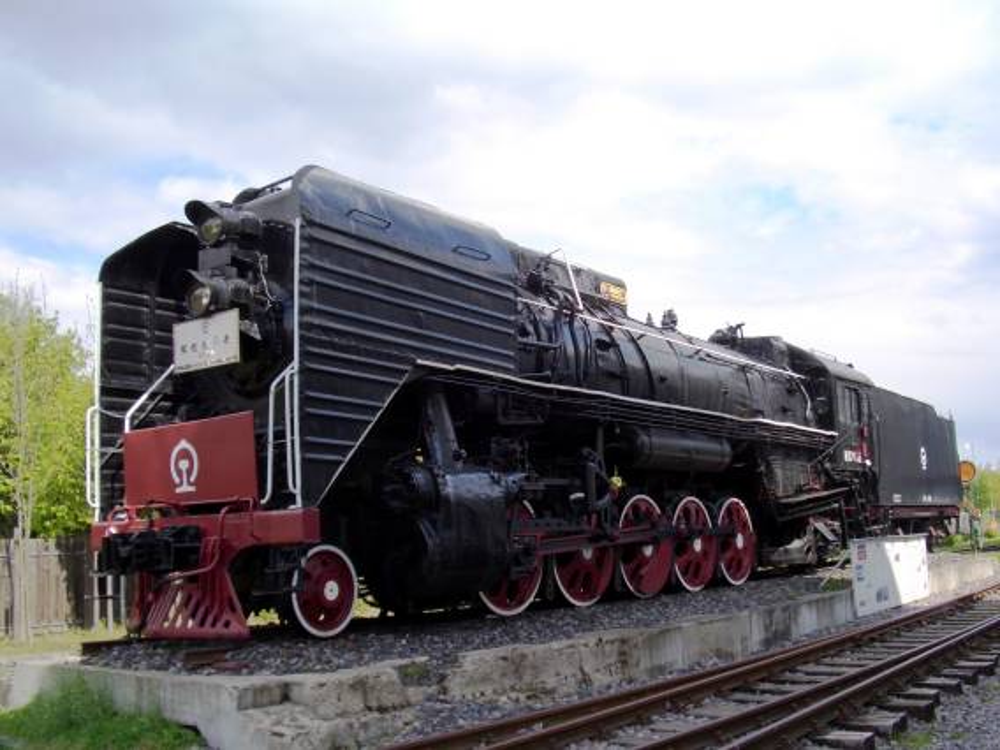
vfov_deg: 40.7
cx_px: 500
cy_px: 375
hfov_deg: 52.6
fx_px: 1011
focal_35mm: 35
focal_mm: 5.8
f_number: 4.3
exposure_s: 1/250
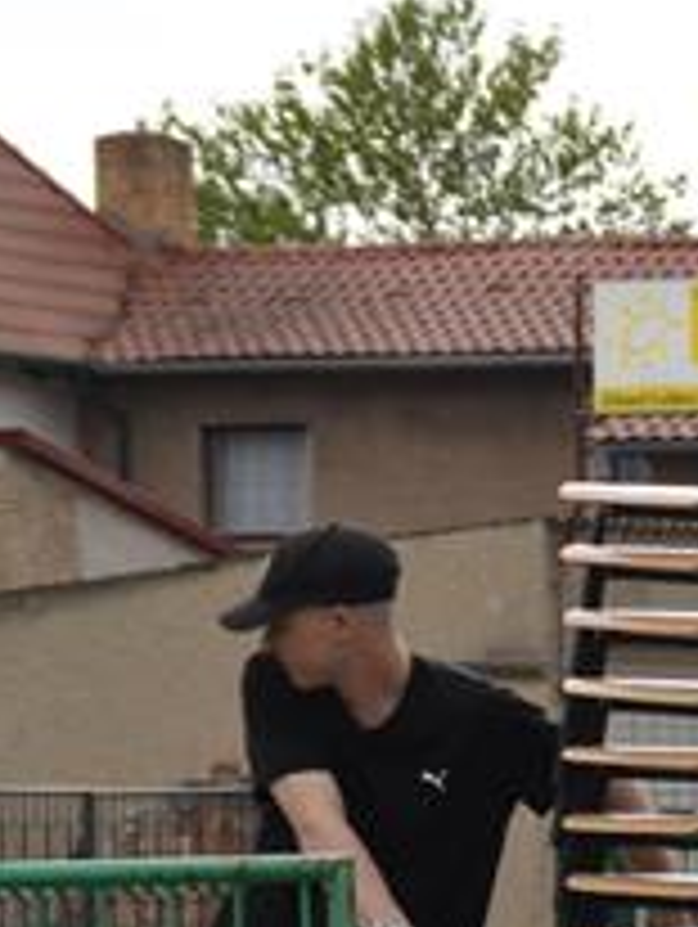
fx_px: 6305
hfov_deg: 6.2
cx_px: 1351
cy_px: 778
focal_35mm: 235
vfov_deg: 8.4
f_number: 7.1
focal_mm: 42
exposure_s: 1/200
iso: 100
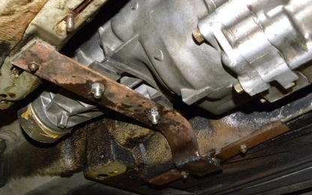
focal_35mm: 42
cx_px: 133
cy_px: 129
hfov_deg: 47.1
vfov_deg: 30.3
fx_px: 357
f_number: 2.8
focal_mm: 4.6
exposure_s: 1/30
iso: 400
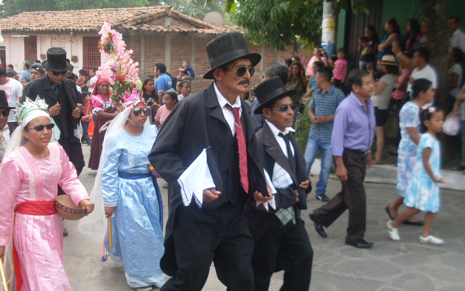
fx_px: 520
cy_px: 161
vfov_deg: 31.2
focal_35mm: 41
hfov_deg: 48.2
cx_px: 233
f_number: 2.8
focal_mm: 6.3
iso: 80
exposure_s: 1/250
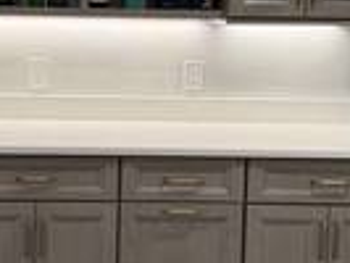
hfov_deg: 26.4
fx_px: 729
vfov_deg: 20.4
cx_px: 58
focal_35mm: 72
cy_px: 79
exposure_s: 1/122
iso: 160
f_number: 1.78
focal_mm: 6.76
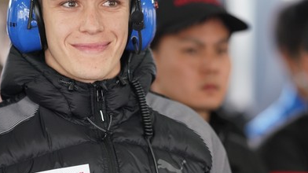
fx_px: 2122
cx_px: 160
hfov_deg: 8.3
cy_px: 101
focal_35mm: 260
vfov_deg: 4.7
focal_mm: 135
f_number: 2
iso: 1600
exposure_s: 1/500
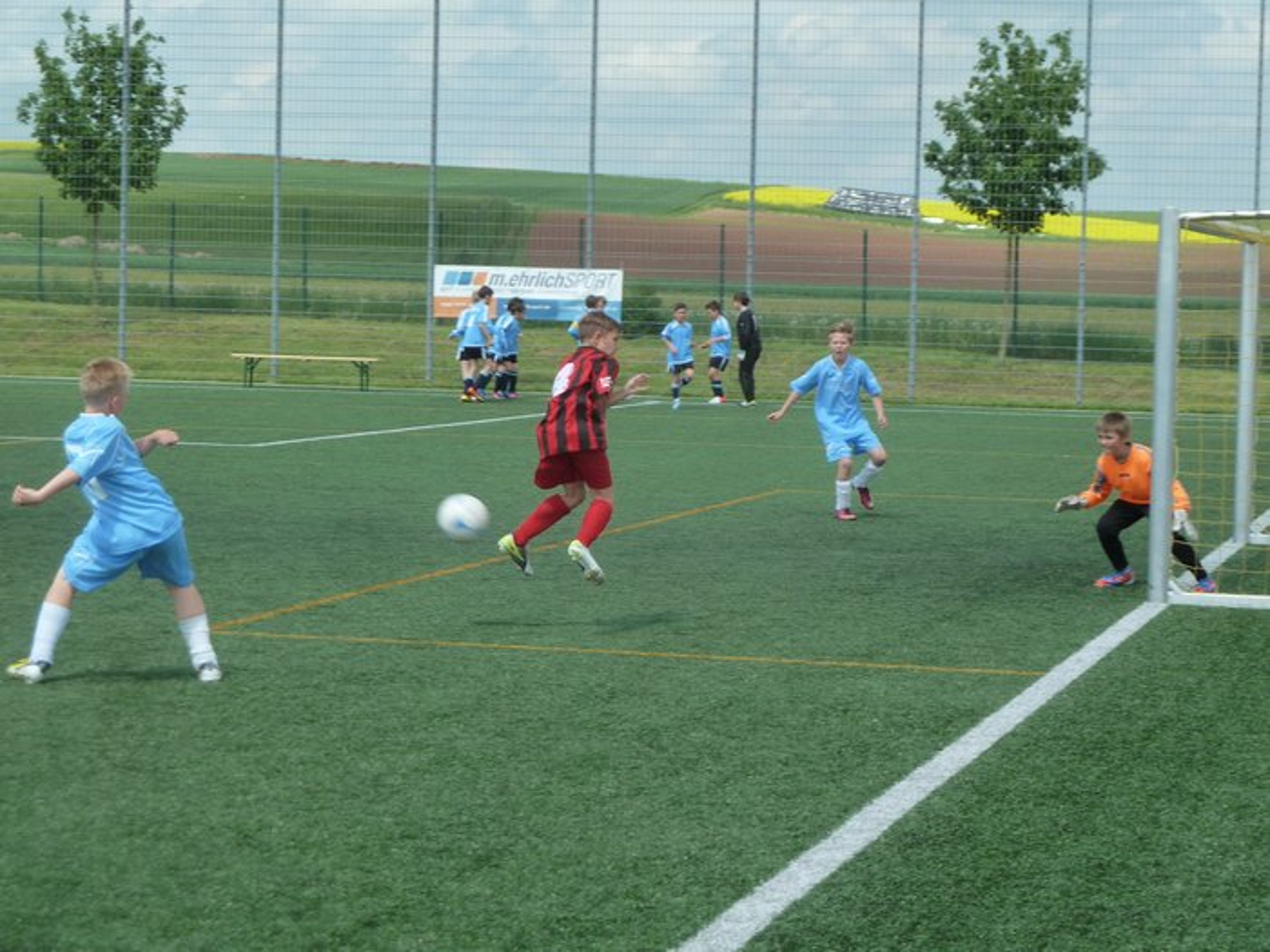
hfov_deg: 18.9
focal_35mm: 104
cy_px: 476
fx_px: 3816
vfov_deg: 14.2
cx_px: 635
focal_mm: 17
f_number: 4.3
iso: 125
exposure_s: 1/400
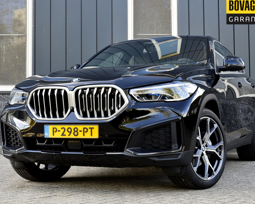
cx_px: 124
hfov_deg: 29.1
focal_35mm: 65
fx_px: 491
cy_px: 101
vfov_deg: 23.5
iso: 400
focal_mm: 38
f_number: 8
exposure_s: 1/60
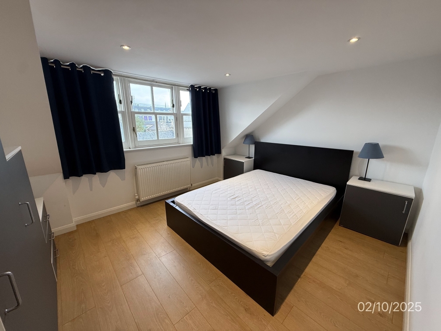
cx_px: 220
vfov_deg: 85.7
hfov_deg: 102.1
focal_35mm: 14
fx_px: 178
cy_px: 166
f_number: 2.2
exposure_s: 1/100
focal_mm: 2.22
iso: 100
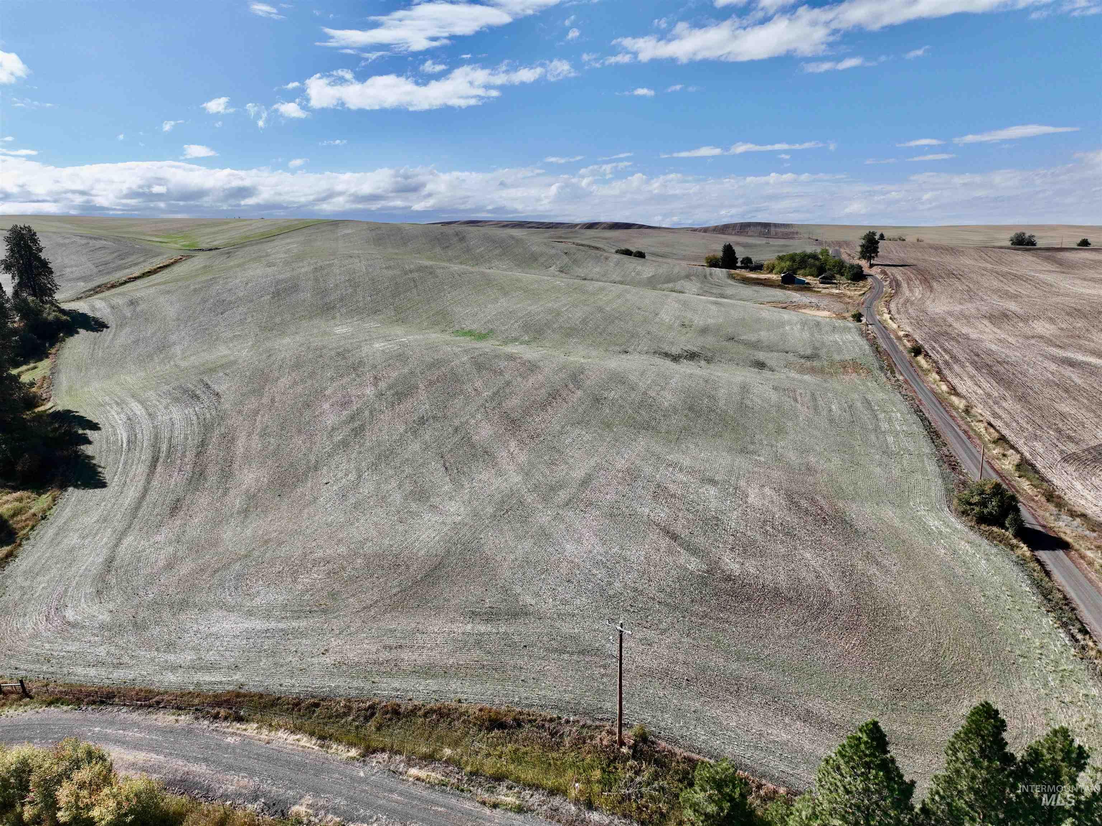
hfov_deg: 71.6
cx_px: 551
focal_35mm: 24
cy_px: 413
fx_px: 764
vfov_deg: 56.8
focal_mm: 12.29
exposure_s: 1/3200
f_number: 2.8
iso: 150
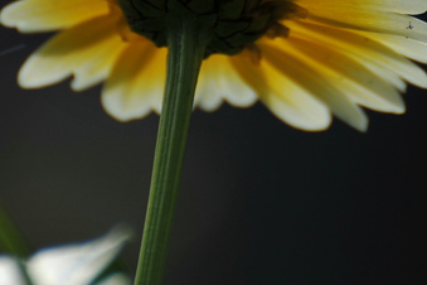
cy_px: -23
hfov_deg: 2.3
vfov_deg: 1.5
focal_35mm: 905
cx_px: 271
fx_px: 10733
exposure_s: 1/1250
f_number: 5.6
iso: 200
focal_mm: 300
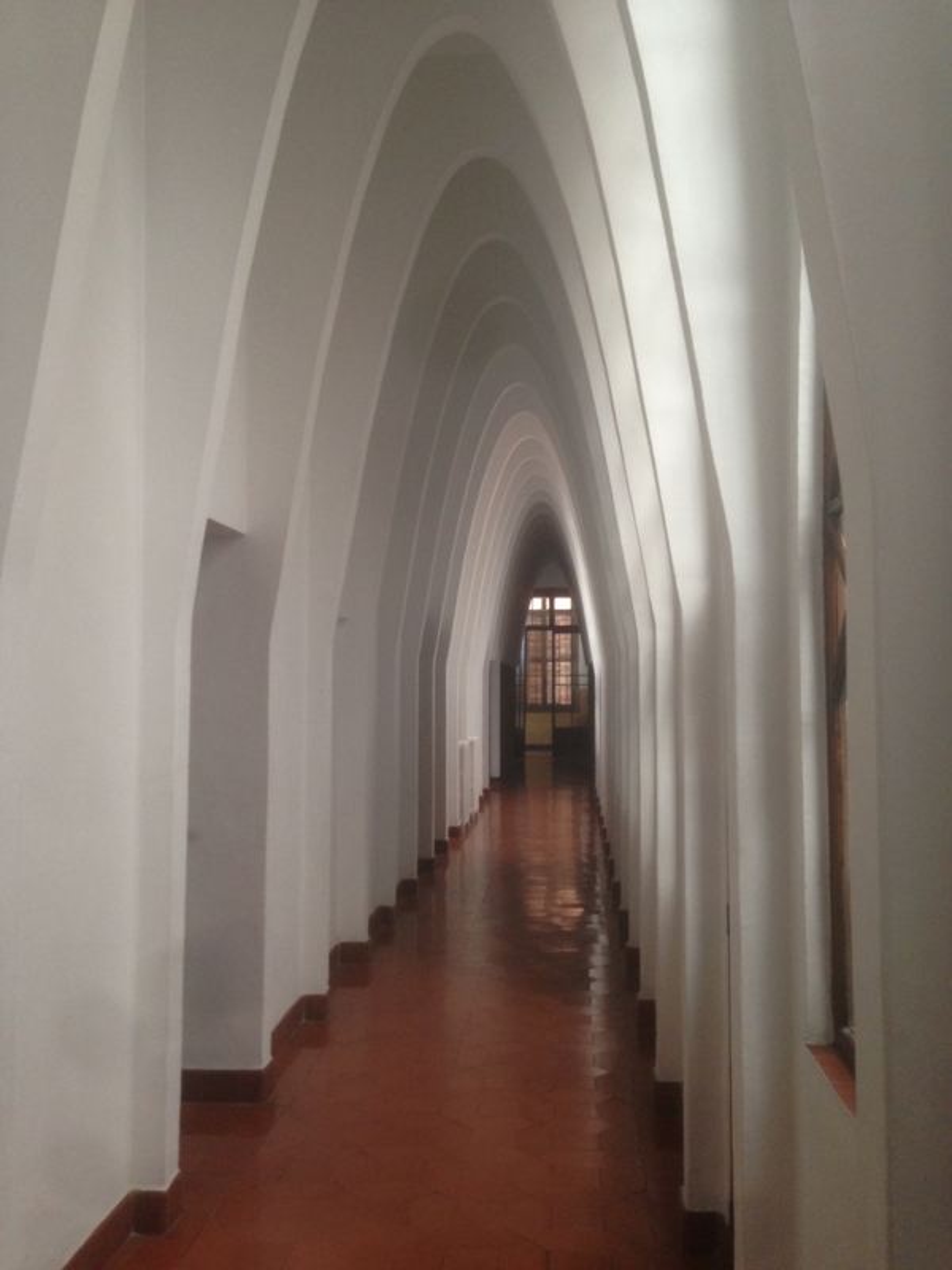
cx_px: 476
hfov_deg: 42.9
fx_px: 1210
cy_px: 635
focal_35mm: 33
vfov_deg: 55.4
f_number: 2.4
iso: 125
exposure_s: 1/20
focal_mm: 4.13
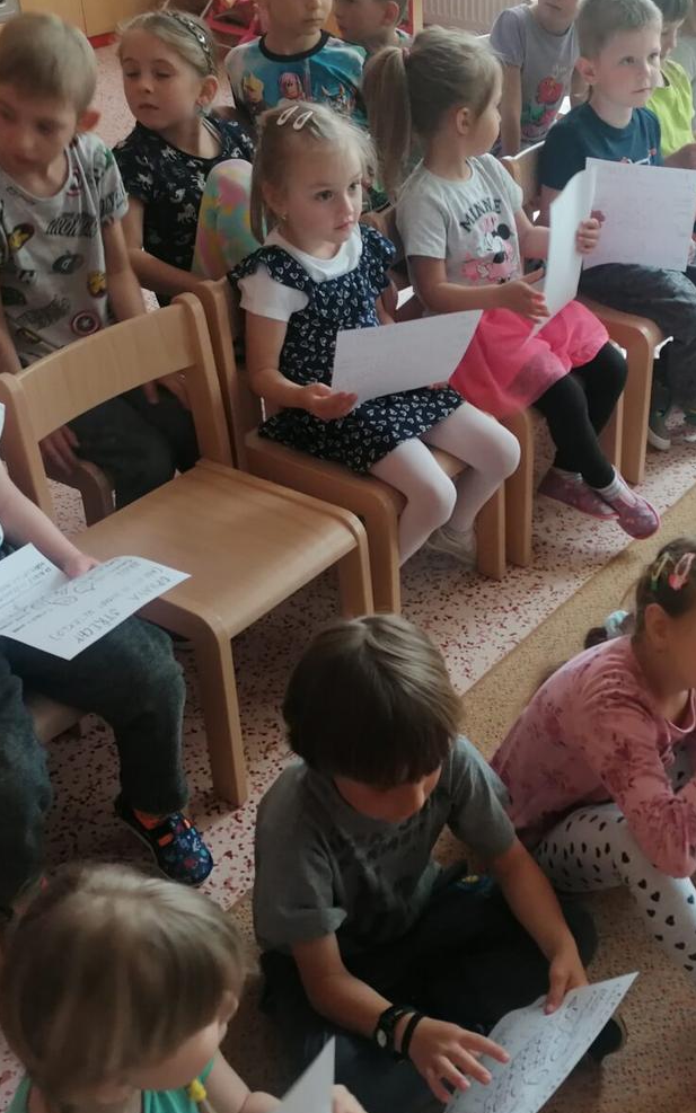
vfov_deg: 43.5
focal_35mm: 46
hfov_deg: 27.7
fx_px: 1396
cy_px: 559
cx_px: 499
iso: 160
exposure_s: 1/50
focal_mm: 4.75
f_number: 1.8
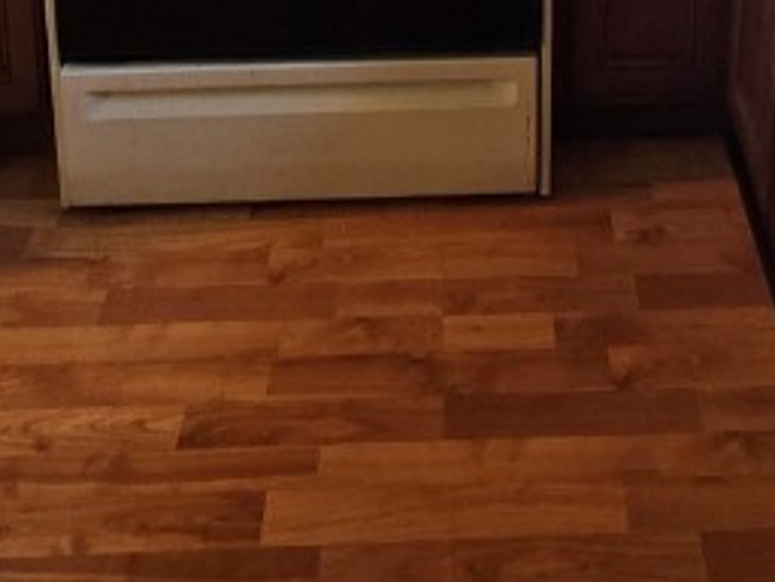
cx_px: 521
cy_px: -446
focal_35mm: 52
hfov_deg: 36.4
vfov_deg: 20.5
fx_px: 1164
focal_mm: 2.2
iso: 200
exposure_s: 1/60
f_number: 2.2
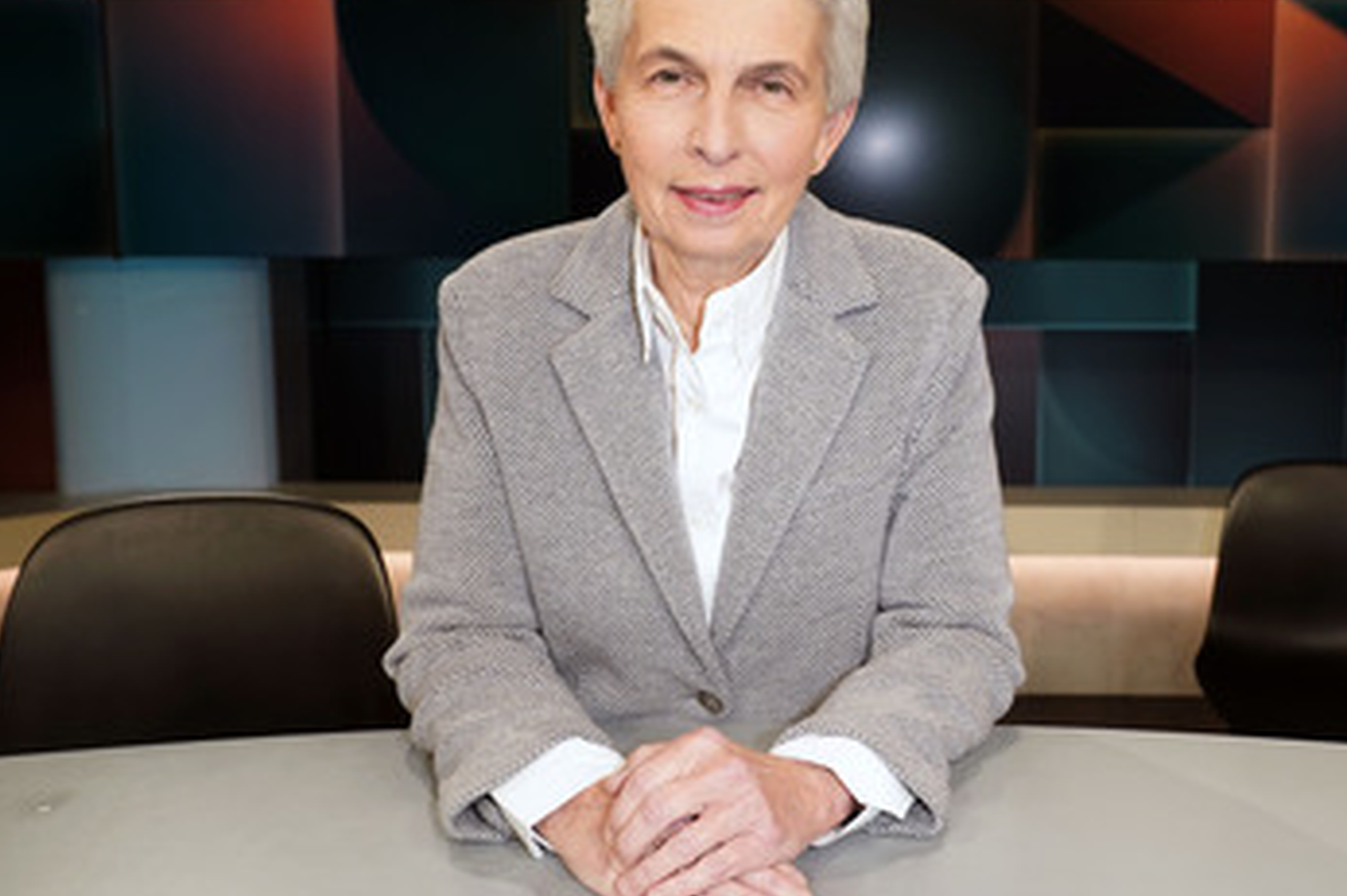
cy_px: 368
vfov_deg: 34.1
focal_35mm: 39
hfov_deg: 49.3
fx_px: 1458
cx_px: 802
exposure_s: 1/160
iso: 2000
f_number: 5.6
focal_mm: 30
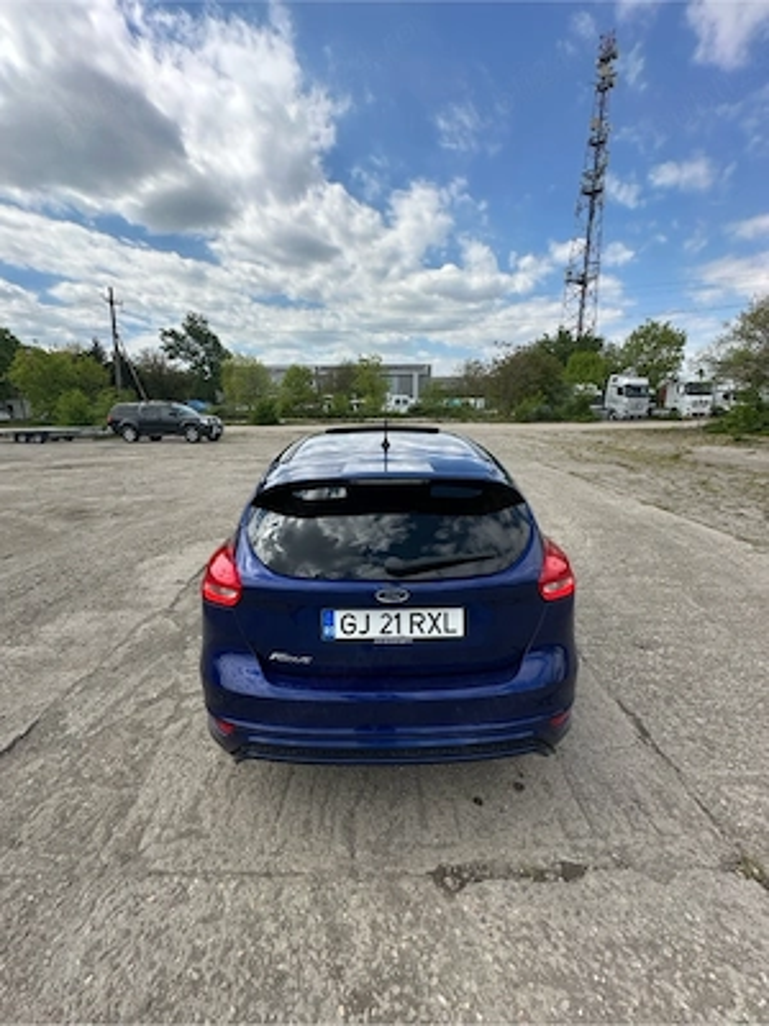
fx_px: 415
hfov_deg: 85.7
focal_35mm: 14
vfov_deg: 102.1
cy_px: 513
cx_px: 384
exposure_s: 1/1473
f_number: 2.2
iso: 40
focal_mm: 2.22
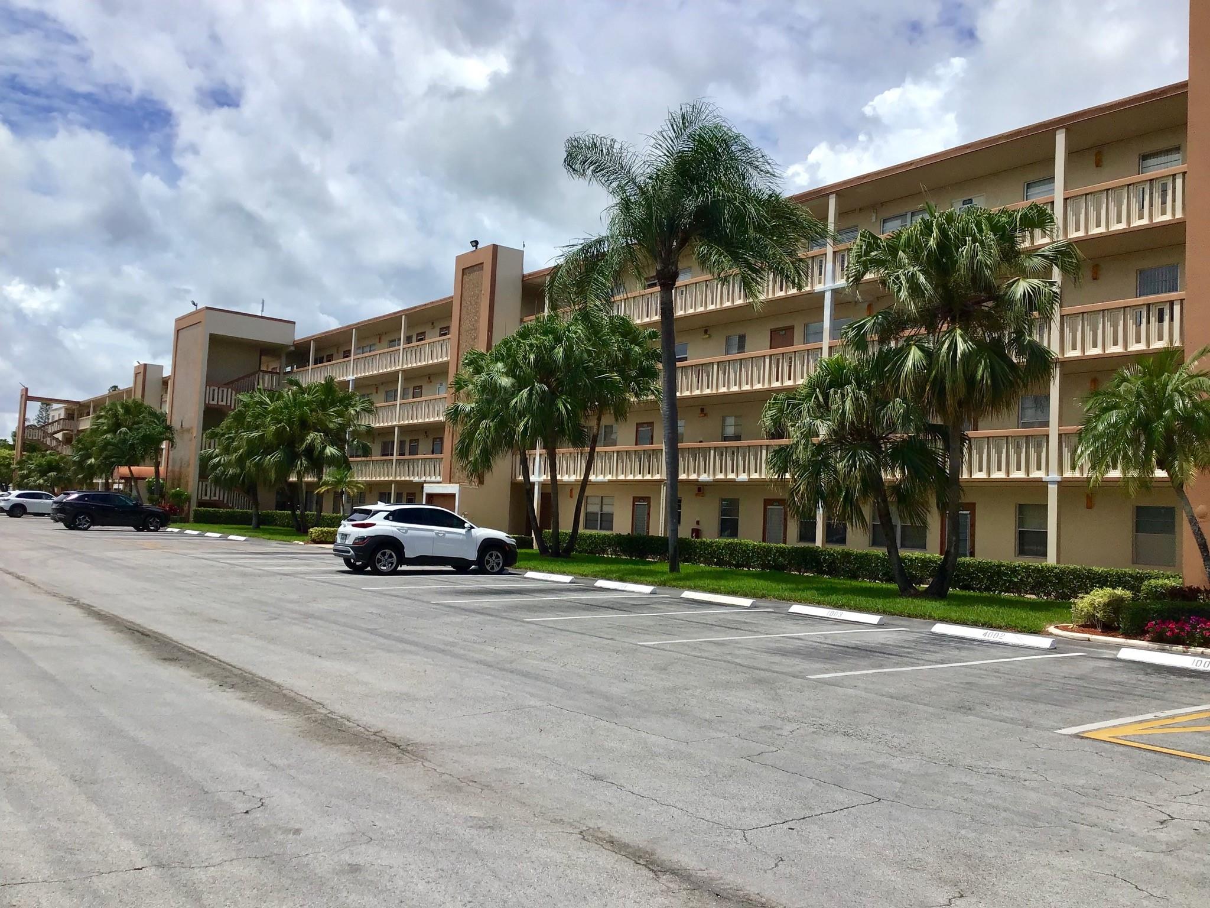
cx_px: 605
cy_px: 454
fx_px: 1084
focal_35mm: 31
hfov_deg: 58.4
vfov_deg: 45.4
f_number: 2.4
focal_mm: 3.3
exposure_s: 1/2551
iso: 25
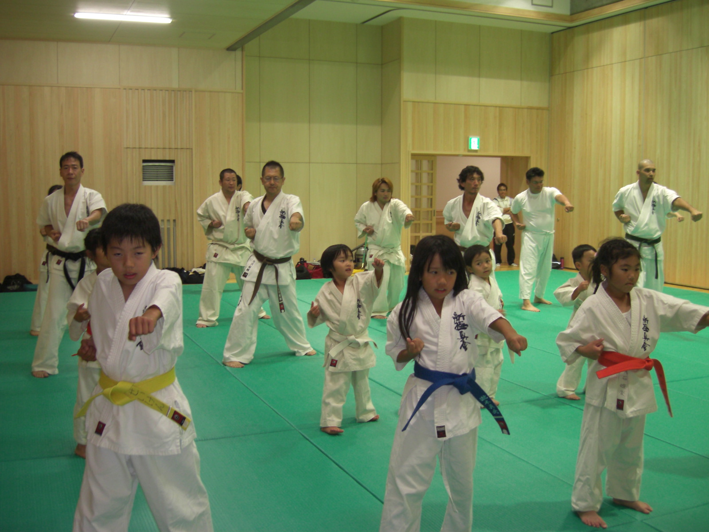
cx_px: 354
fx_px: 778
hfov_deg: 49.0
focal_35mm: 38
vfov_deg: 37.7
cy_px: 266
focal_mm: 7.9
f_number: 2.8
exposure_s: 1/60
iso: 200
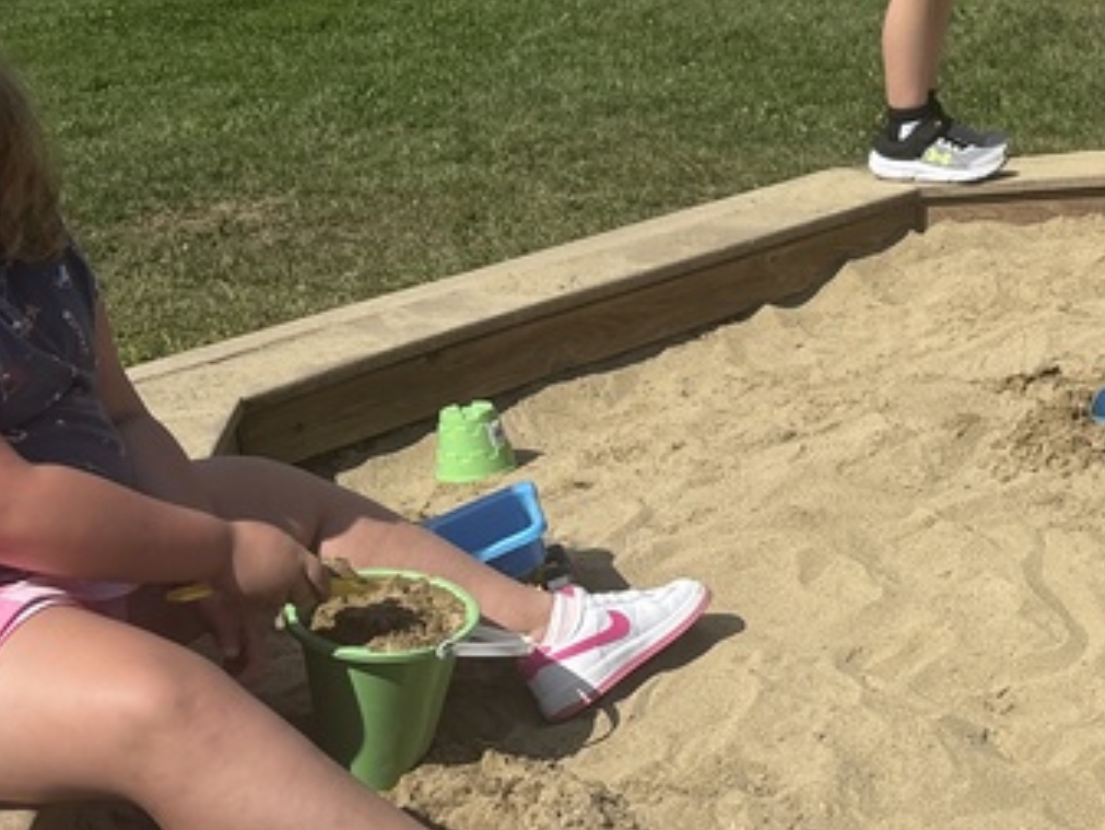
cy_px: 397
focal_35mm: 79
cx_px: 1220
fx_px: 2523
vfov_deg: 18.7
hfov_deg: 23.2
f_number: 1.6
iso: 50
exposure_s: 1/6329
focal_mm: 5.96
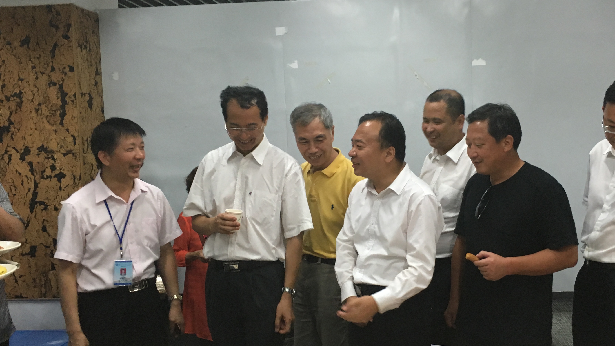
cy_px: 199
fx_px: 620
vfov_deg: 31.1
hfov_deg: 52.5
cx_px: 365
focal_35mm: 38
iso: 160
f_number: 2.2
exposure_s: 1/33
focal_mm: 4.15
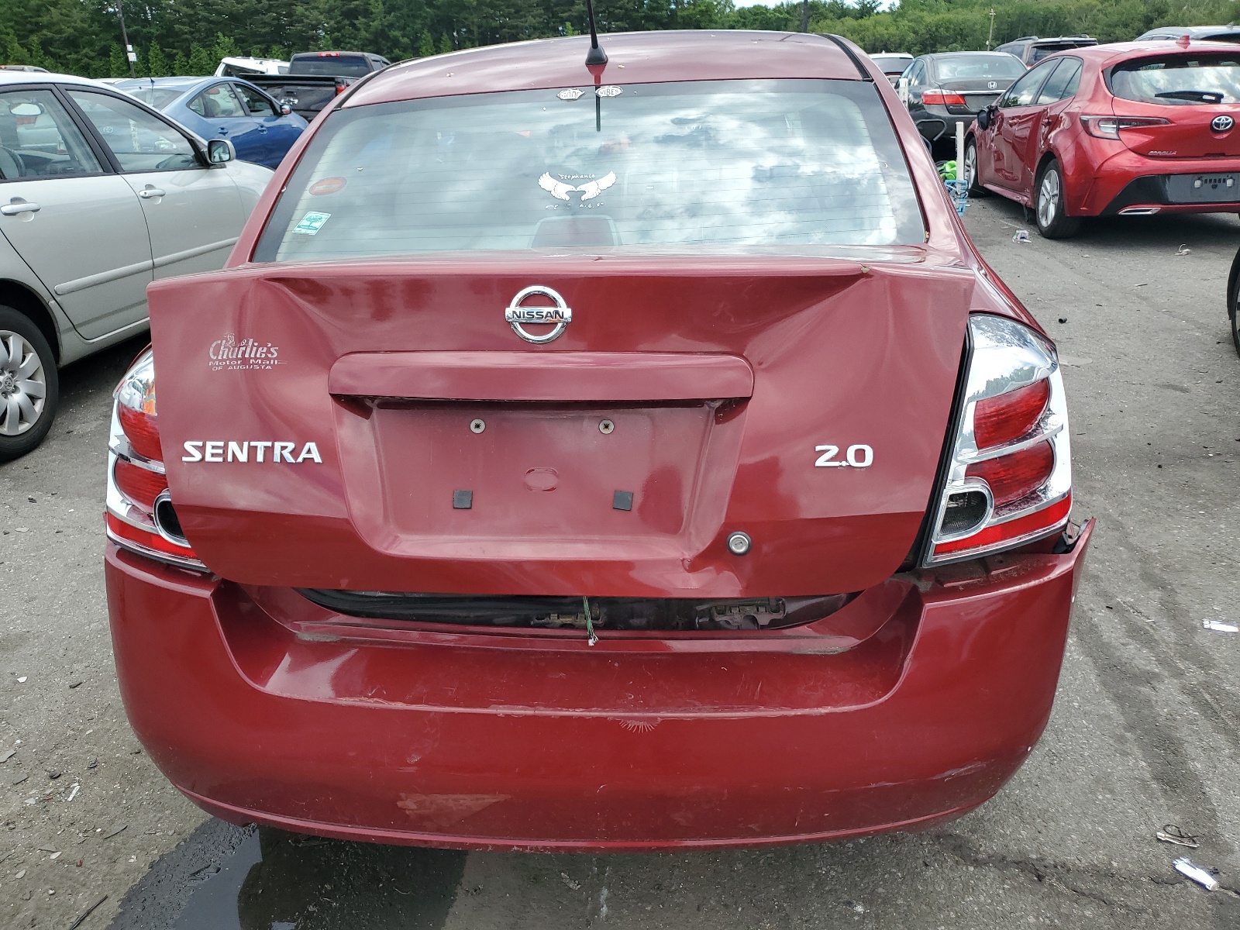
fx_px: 931
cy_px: 465
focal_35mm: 26
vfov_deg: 53.1
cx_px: 620
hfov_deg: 67.3
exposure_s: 1/1111
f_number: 1.5
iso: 50
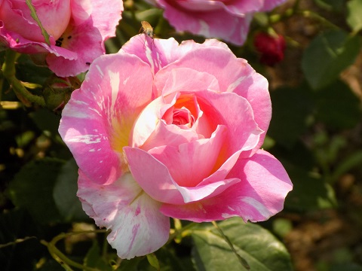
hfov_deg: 11.8
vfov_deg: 8.8
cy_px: 136
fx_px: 1757
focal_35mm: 168
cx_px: 181
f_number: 5.3
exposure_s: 1/200
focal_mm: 29.9
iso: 80
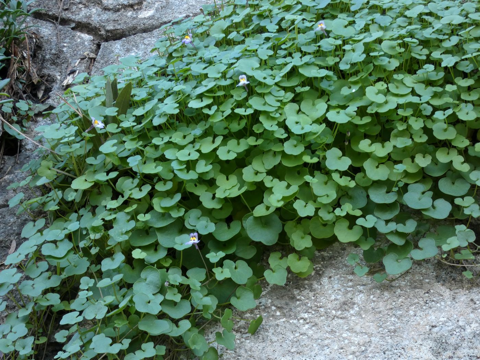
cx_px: 240
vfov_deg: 9.6
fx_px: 2135
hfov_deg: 12.8
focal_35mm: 154
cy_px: 180
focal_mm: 27.5
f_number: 5.4
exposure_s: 1/80
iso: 200
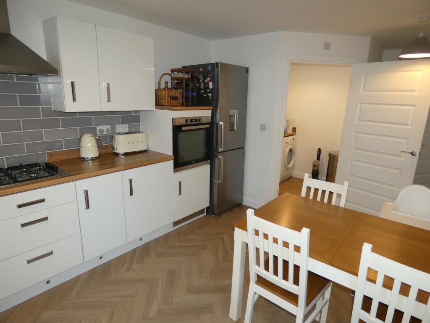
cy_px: 162
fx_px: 248
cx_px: 215
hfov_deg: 81.7
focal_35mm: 20
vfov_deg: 66.0
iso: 200
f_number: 2.8
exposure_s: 1/60
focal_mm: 3.6
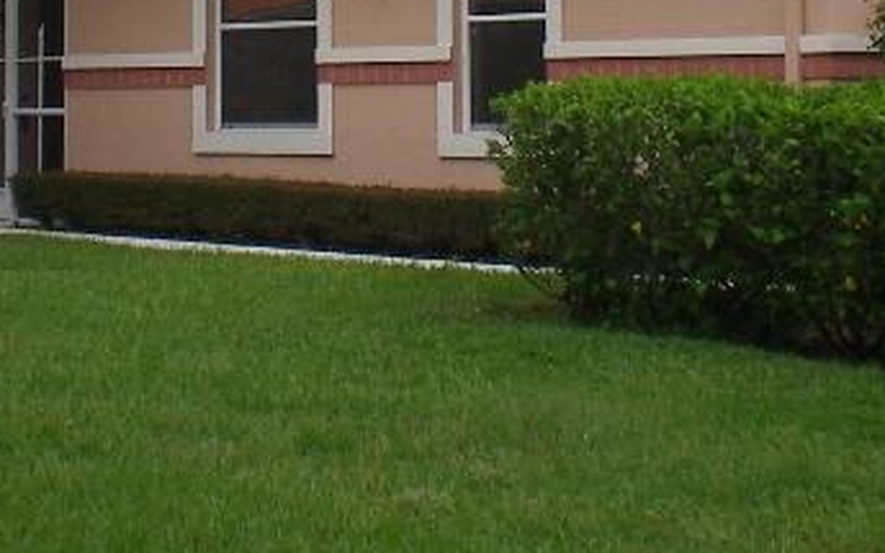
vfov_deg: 10.7
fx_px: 2894
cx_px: 620
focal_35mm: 120
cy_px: -162
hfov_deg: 17.3
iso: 64
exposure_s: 1/500
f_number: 4.6
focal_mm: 6.3
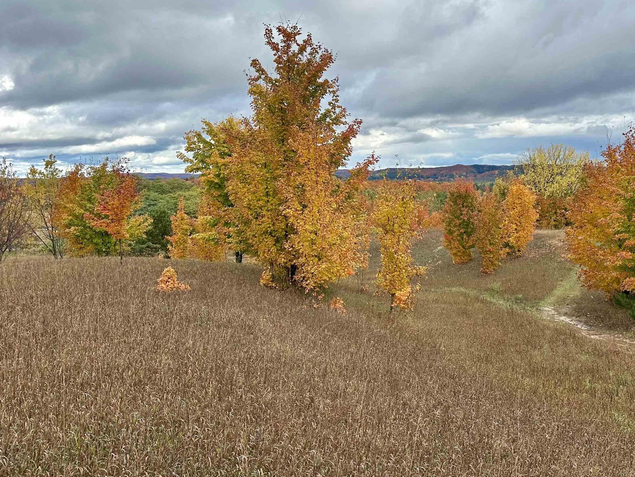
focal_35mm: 33
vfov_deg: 42.8
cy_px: 193
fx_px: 605
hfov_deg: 54.4
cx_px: 416
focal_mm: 6.86
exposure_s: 1/2299
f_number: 1.78
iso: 80
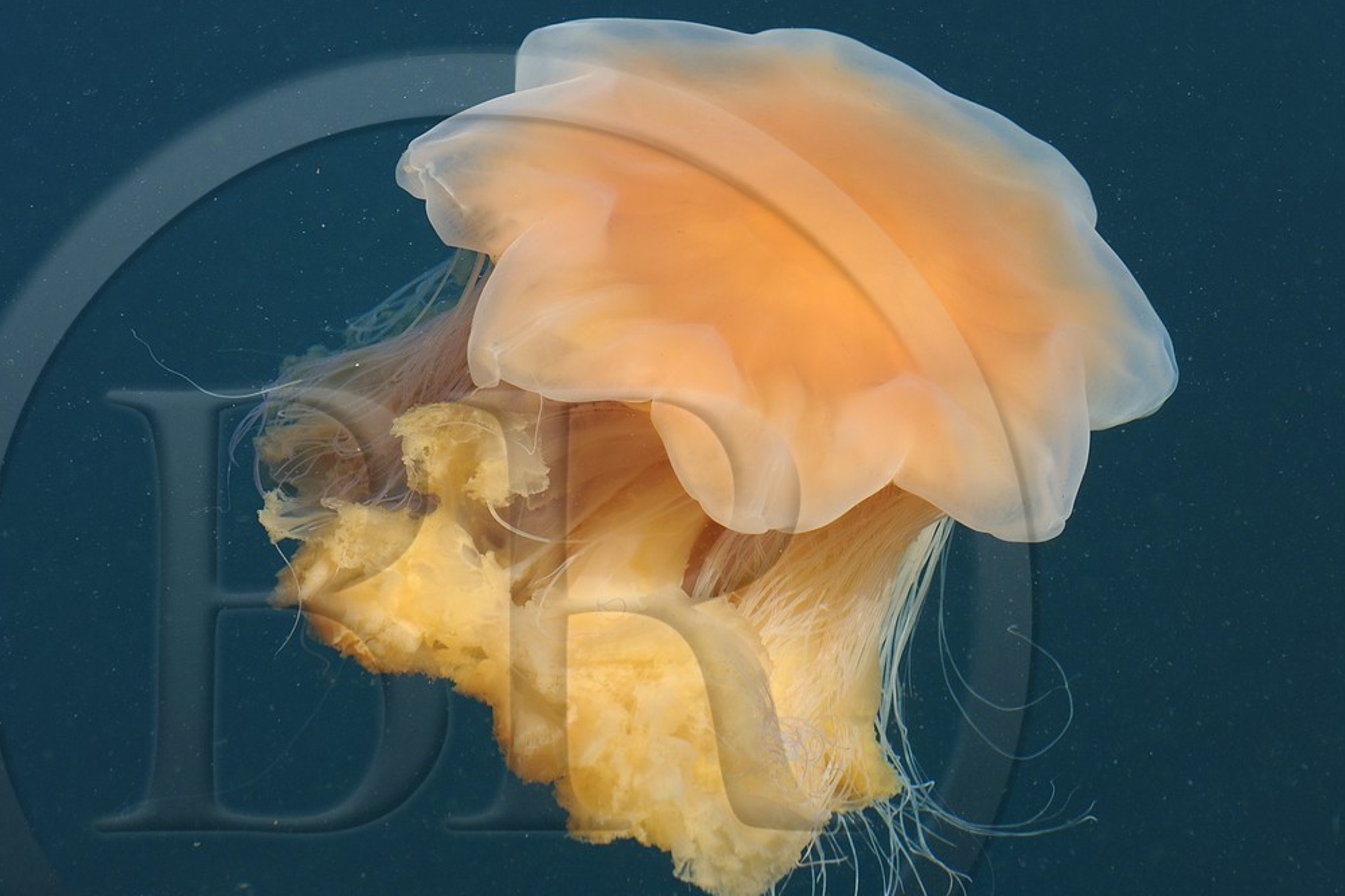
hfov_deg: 18.2
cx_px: 476
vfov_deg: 12.2
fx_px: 4183
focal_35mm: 112
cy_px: 612
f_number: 6.3
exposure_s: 1/125
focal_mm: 70
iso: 200
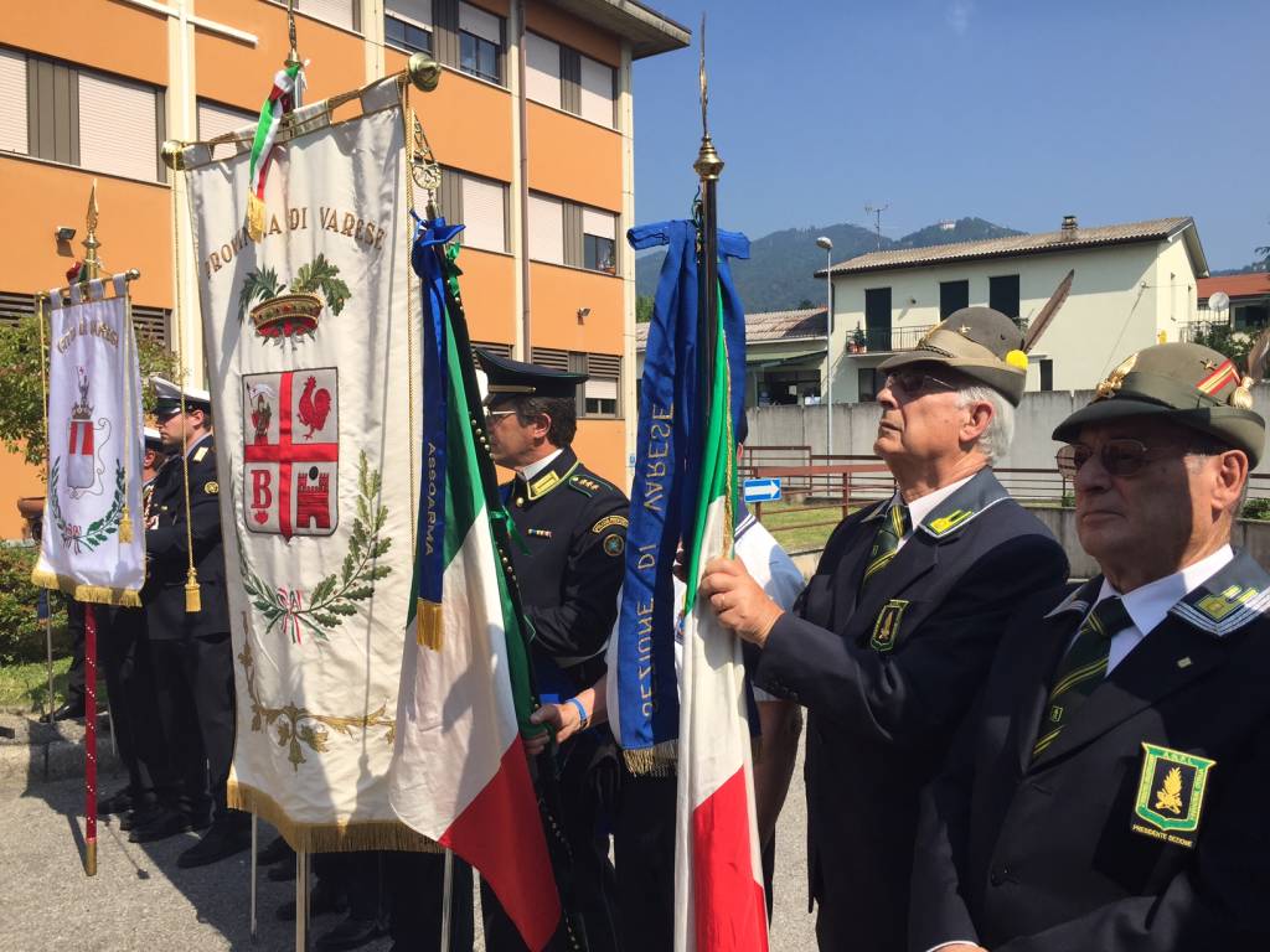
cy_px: 476
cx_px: 635
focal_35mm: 29
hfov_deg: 61.7
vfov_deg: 48.2
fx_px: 1064
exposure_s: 1/1980
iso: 32
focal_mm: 4.15
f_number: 2.2
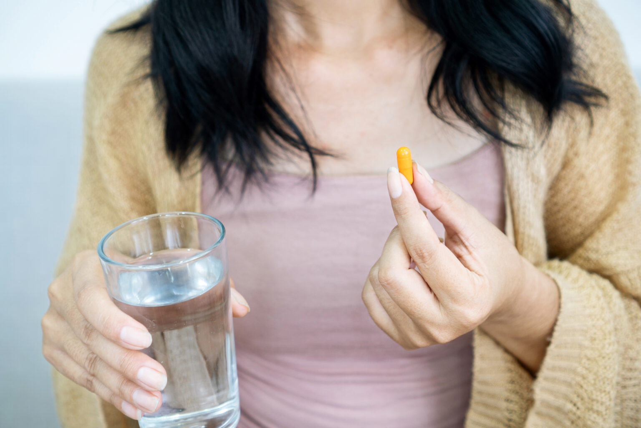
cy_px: 214
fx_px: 935
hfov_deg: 37.9
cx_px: 320
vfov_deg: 25.8
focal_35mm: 52
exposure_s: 1/13
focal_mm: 35
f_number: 2.8
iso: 100
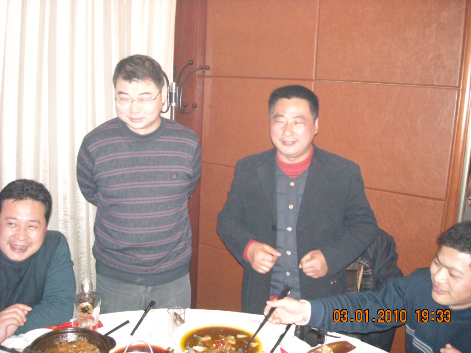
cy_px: 176
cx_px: 236
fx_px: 476
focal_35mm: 35
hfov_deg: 52.6
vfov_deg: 40.7
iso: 565
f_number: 2.8
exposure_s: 1/60
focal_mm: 5.7
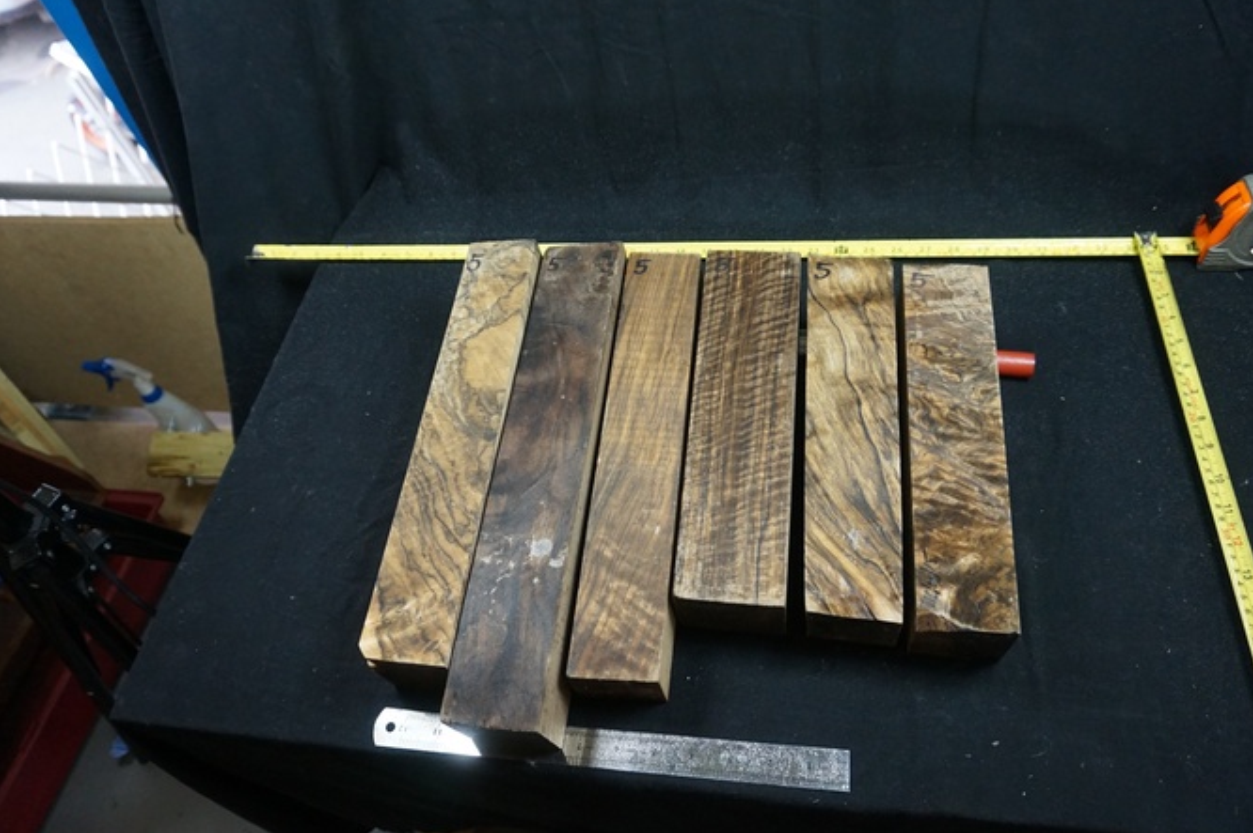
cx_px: 644
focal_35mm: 26
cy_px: 399
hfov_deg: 69.4
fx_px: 904
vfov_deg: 49.5
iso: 1600
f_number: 3.5
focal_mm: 16
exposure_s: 1/160
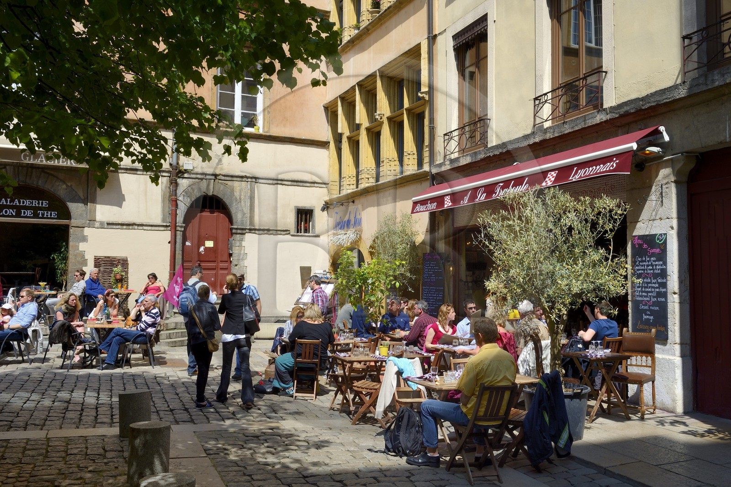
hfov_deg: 58.7
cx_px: 366
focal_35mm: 32
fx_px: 650
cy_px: 244
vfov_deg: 41.1
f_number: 14
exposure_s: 1/200
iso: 200
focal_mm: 32
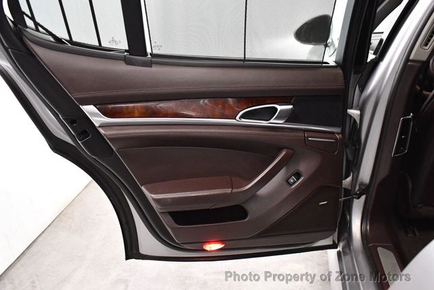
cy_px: 145
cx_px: 217
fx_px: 434
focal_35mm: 36
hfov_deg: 53.1
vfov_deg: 36.9
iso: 3200
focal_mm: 18
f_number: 3.5
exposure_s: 1/80
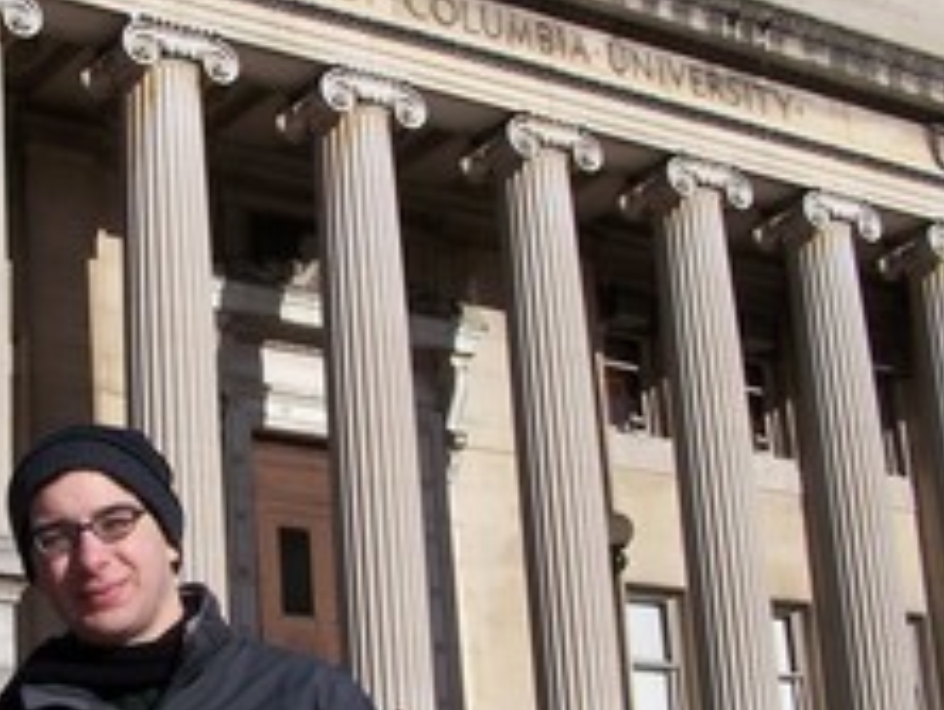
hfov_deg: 24.9
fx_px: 2102
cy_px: 387
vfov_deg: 19.2
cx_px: 174
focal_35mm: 77
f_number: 5.6
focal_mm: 6.3
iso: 80
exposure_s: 1/640
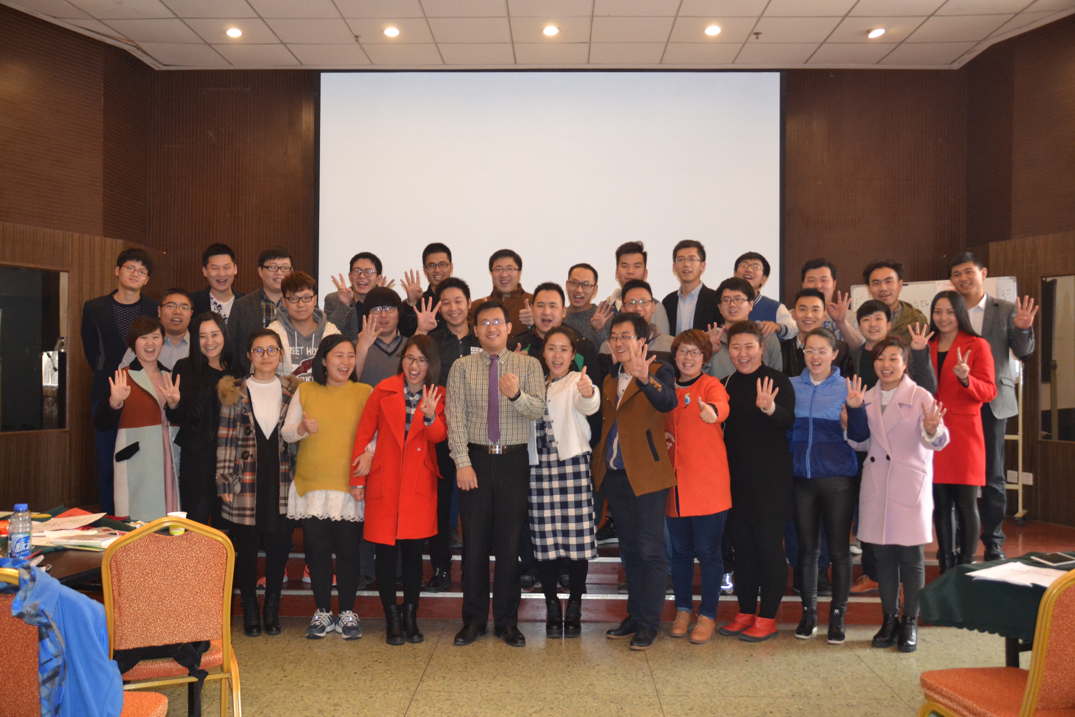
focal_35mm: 33
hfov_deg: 57.2
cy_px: 358
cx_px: 538
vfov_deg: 40.0
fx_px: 985
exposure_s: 1/60
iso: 2000
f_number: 3.8
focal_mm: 22
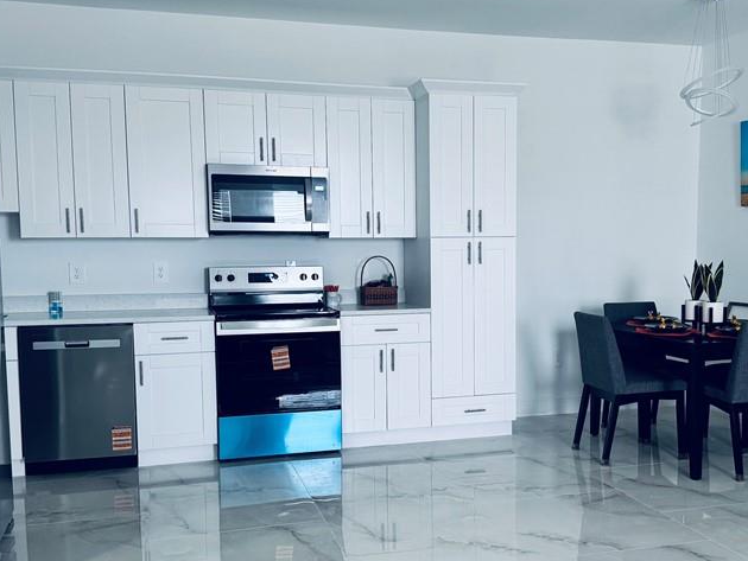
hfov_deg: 47.7
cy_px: 314
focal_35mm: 39
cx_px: 426
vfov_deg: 36.8
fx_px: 843
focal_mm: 6.76
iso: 200
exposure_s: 1/120
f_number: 1.78
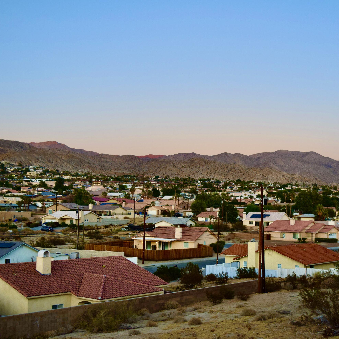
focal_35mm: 54
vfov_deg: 31.6
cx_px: 213
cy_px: 170
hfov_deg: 31.5
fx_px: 598
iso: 900
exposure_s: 1/500
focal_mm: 28
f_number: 4.2
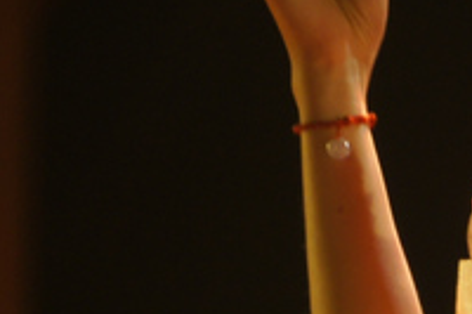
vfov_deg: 0.4
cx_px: 736
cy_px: 600
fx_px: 44173
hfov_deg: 0.6
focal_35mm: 3372
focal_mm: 500
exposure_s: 1/15
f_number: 8
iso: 400
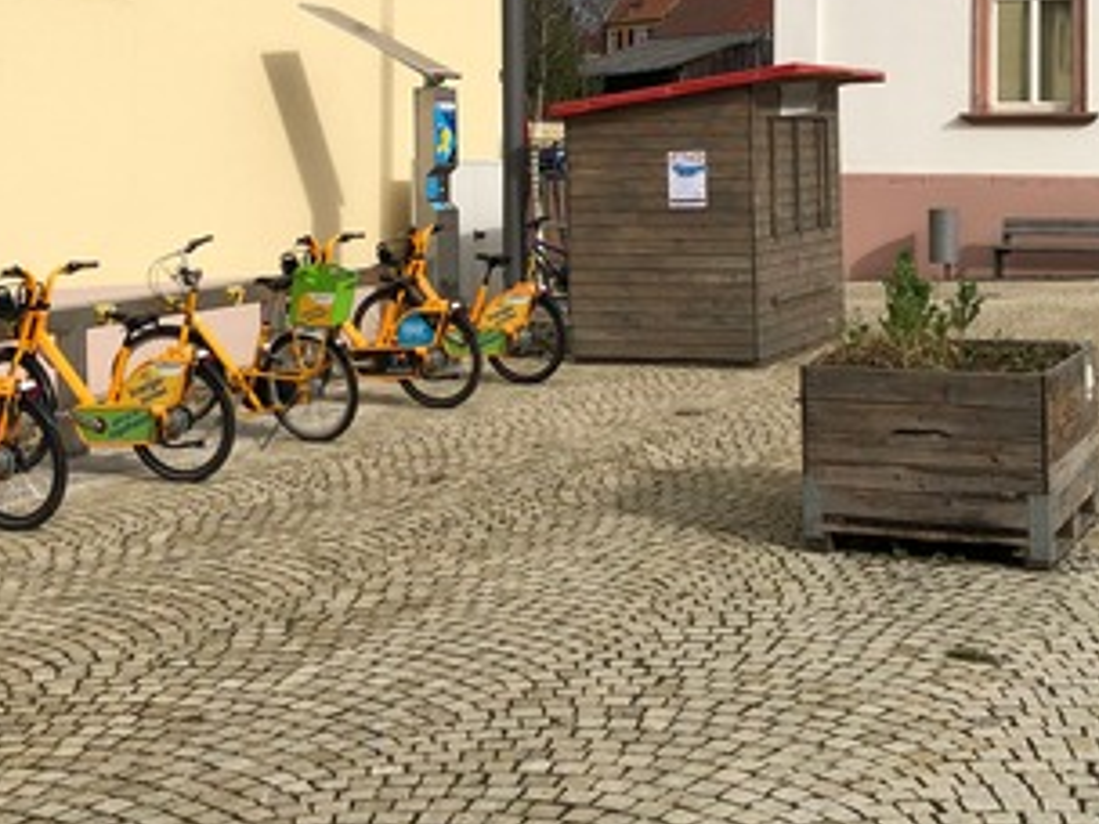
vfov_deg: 24.4
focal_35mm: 59
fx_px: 1873
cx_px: 629
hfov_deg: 32.6
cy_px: 173
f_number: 1.8
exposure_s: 1/3690
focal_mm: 3.99
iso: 20
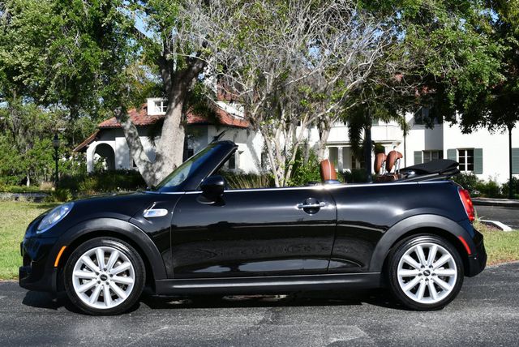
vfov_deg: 23.4
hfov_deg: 34.5
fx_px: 837
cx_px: 260
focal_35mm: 58
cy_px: 174
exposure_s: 1/250
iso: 110
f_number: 8
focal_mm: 29
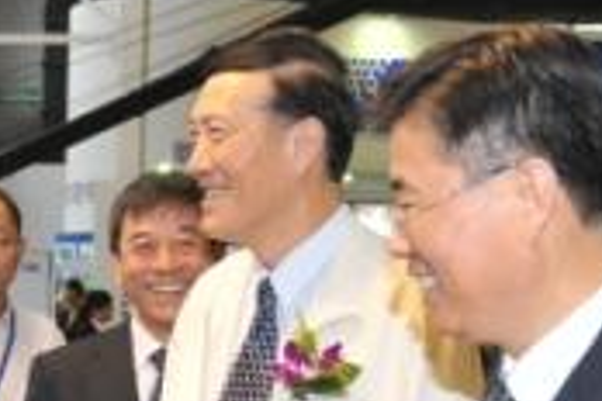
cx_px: 73
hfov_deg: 19.3
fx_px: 1744
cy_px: 363
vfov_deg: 13.0
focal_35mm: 104
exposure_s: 1/60
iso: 320
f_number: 3.8
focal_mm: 27
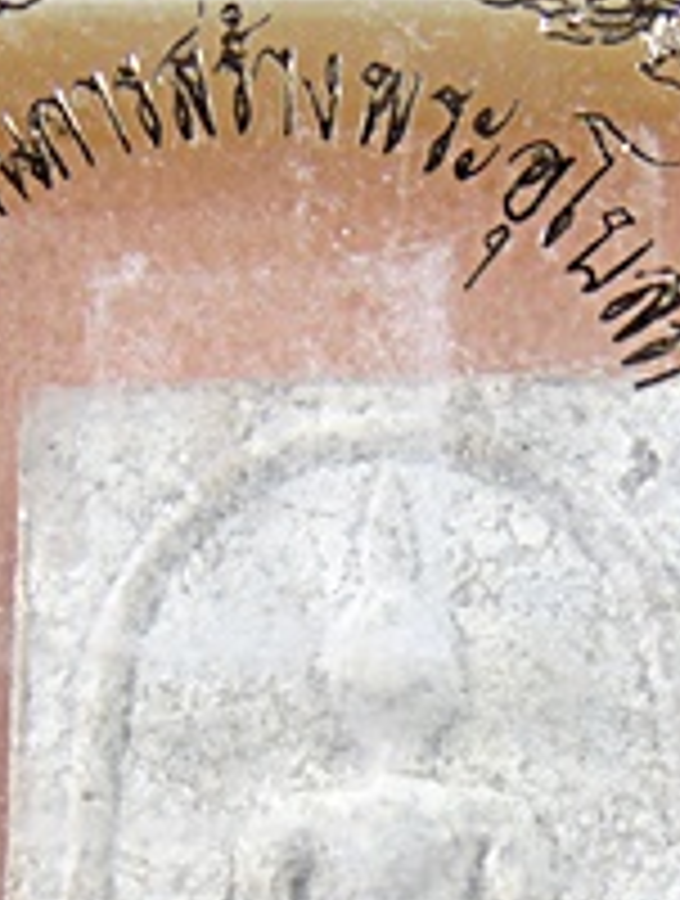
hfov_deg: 18.9
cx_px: 257
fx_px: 2034
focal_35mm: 78
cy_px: 783
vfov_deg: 24.4
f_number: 3.3
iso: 80
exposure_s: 1/30
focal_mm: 6.9
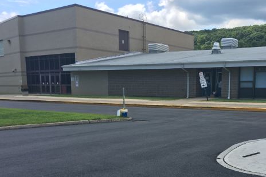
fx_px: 384
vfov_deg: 25.1
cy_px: 161
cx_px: 174
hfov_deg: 37.8
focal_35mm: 52
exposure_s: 1/986
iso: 25
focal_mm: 4.15
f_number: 2.2
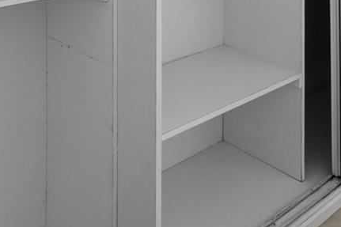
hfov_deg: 38.2
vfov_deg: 20.7
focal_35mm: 52
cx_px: 175
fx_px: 492
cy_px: -144
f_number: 9
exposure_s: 1/6
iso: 800
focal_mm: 14
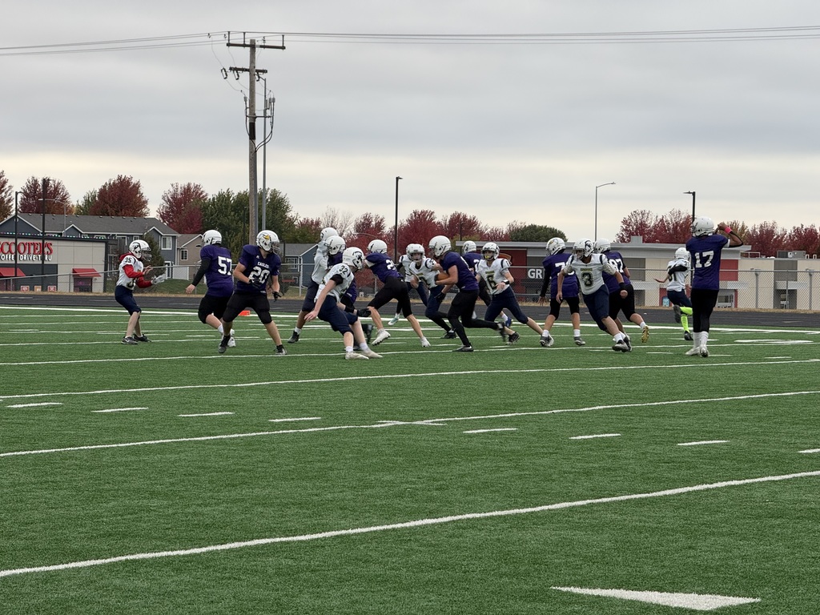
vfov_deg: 12.3
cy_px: 308
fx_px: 2843
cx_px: 410
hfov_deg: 16.4
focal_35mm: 120
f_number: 2.8
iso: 50
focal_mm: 15.66
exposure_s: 1/213
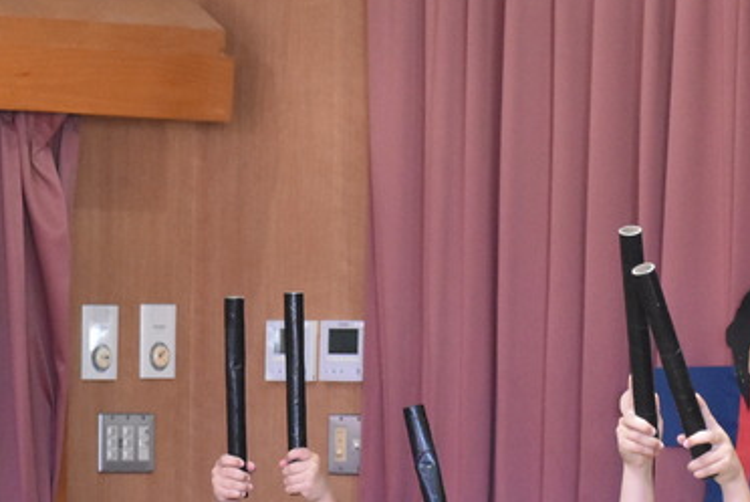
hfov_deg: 7.3
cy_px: 627
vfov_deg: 4.9
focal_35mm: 282
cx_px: 150
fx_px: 5882
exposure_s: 1/250
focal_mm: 70
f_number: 4.5
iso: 4000
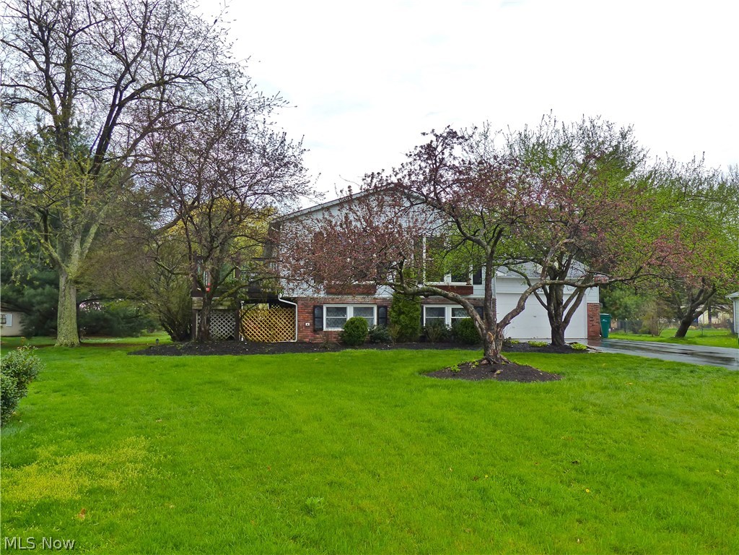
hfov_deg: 61.7
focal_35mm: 29
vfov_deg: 48.2
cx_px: 370
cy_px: 278
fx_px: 619
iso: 200
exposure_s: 1/640
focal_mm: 5.3
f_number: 4
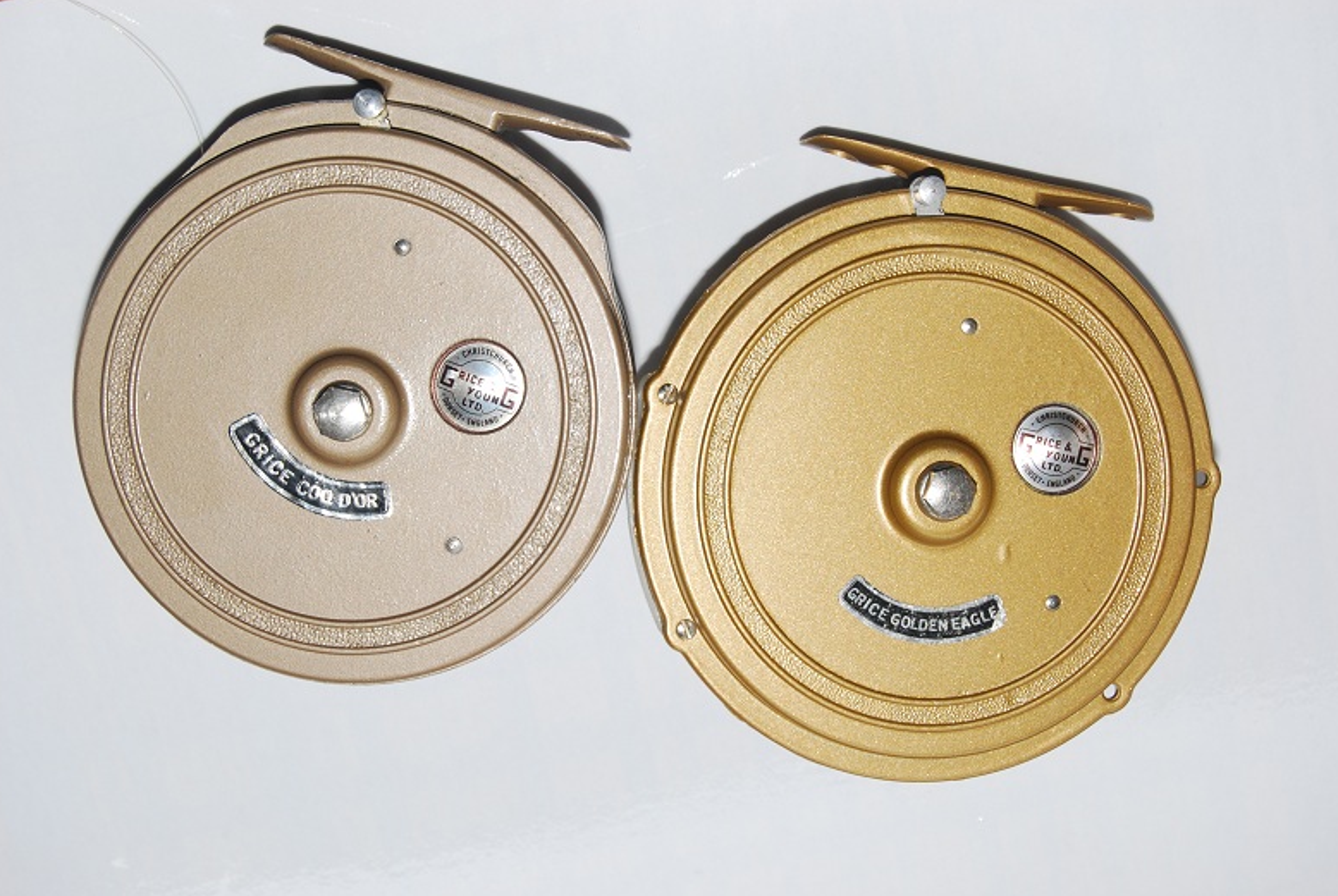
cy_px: 453
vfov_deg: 18.5
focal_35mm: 74
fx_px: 2754
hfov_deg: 27.3
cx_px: 676
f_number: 8
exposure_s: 1/60
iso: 200
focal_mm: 48
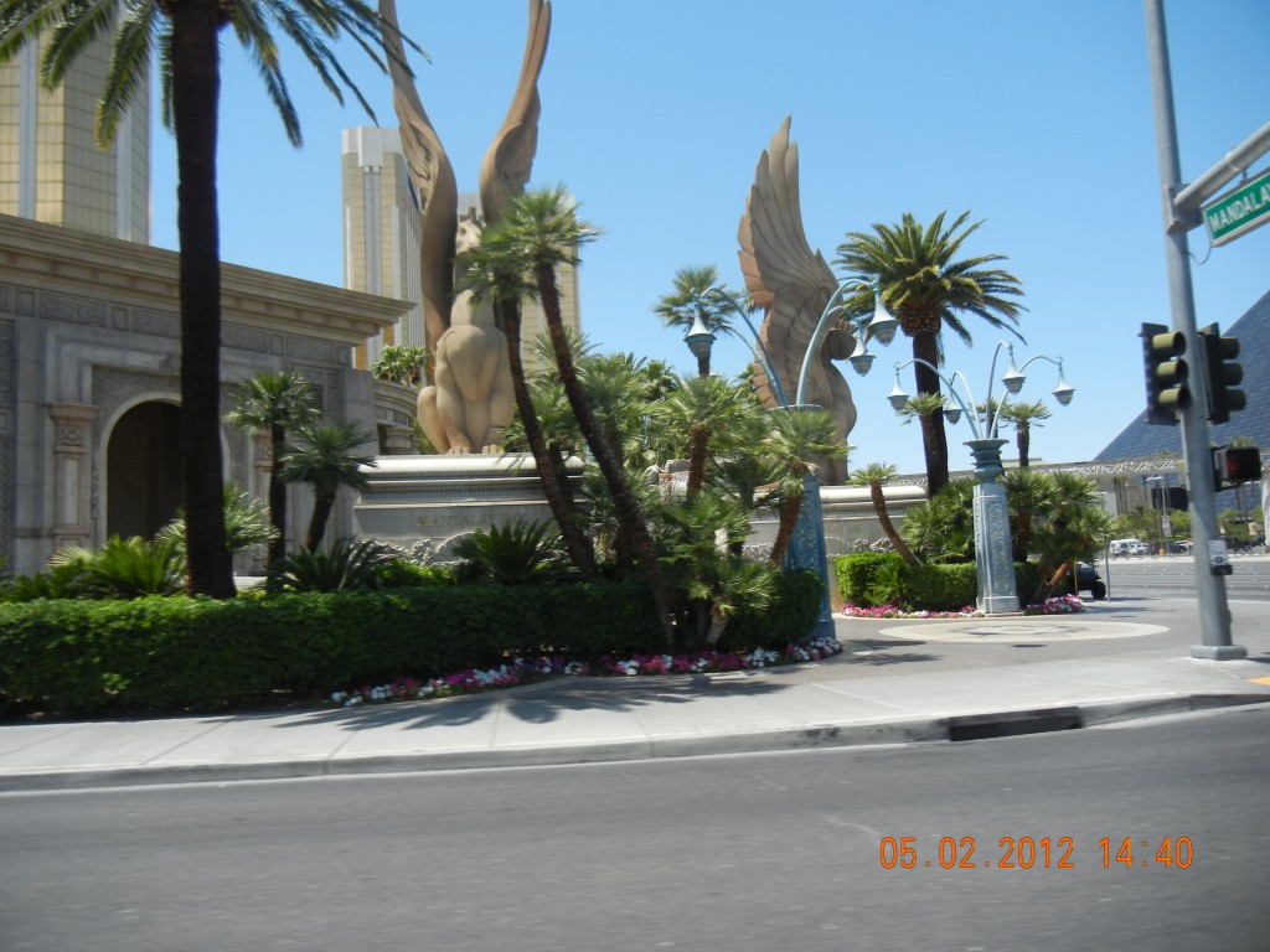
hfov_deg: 60.0
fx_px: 1101
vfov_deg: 46.8
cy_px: 476
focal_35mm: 30
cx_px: 635
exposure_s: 1/280
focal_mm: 5.4
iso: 160
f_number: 7
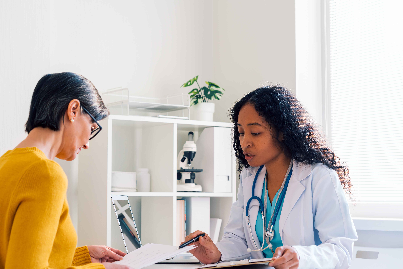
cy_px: 152
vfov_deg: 21.2
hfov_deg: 31.4
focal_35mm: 64
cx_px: 188
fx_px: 716
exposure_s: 1/80
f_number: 4
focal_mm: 55
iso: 500
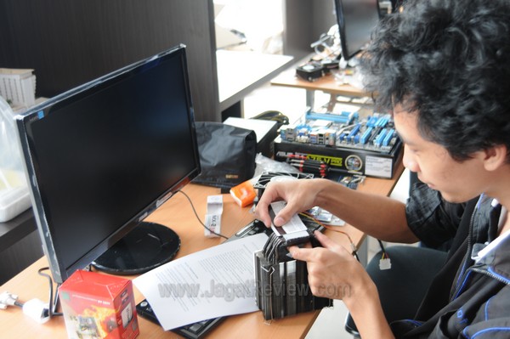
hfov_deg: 46.4
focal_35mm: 42
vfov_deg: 31.8
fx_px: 594
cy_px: 170
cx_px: 255
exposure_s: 1/20
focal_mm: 28
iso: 200
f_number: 3.5
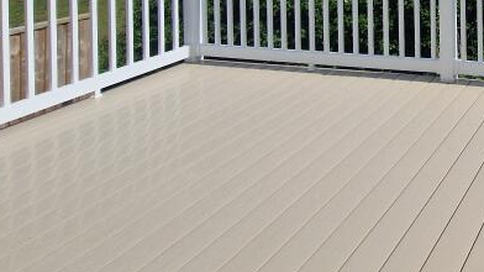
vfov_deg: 25.8
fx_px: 475
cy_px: -109
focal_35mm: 37
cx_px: 499
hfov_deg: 44.6
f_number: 2.2
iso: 50
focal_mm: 2.2
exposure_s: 1/5232
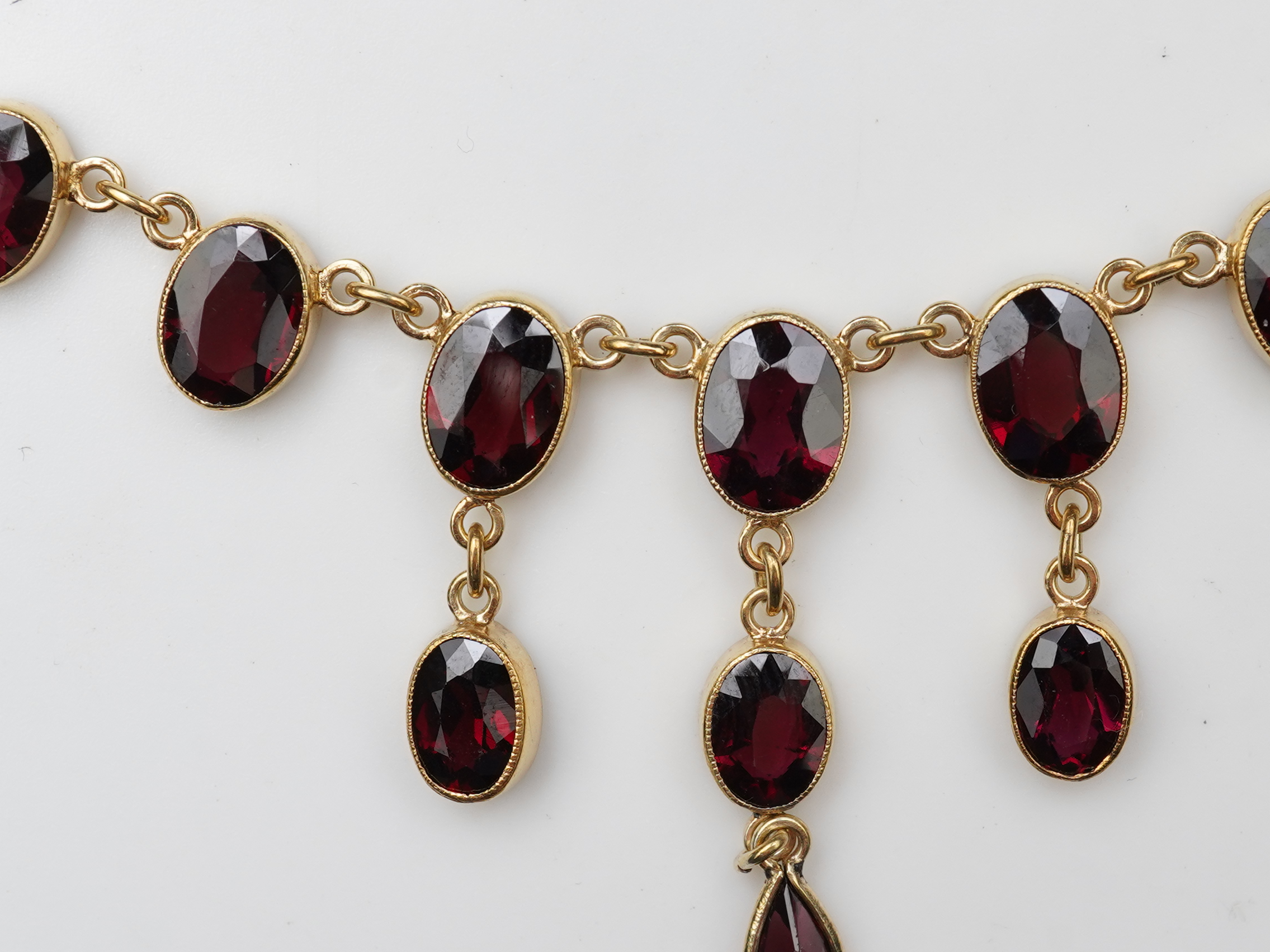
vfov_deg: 19.6
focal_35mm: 75
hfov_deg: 25.9
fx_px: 2751
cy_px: 637
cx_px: 769
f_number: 18
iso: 640
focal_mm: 30
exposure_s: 1/125
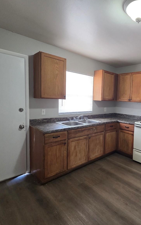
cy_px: 111
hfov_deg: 57.1
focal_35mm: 19
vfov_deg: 88.0
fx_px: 117
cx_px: 115
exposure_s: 1/60
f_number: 2.2
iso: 400
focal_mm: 2.2
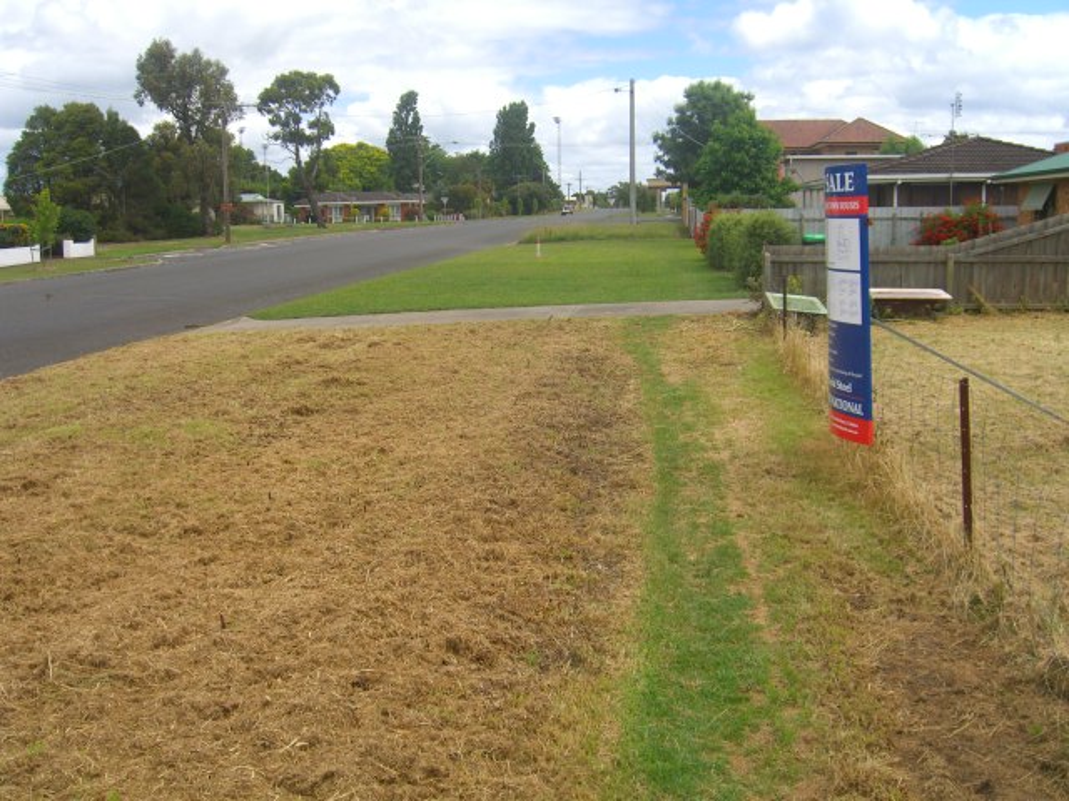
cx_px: 534
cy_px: 400
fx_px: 1174
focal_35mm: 38
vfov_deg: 37.7
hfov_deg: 49.0
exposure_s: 1/160
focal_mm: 7.9
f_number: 8
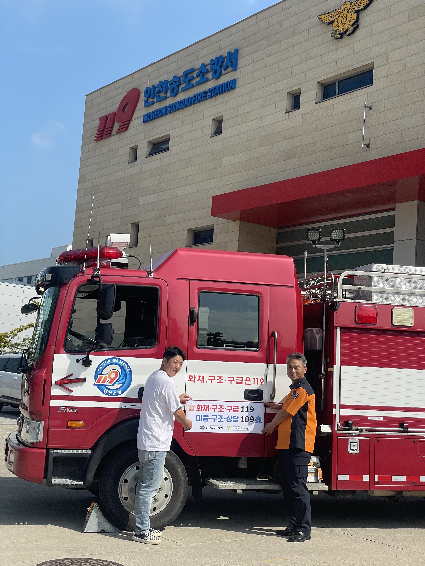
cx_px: 212
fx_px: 851
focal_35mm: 52
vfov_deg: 36.8
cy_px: 283
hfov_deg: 28.0
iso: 25
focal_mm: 6
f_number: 2
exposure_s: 1/1996
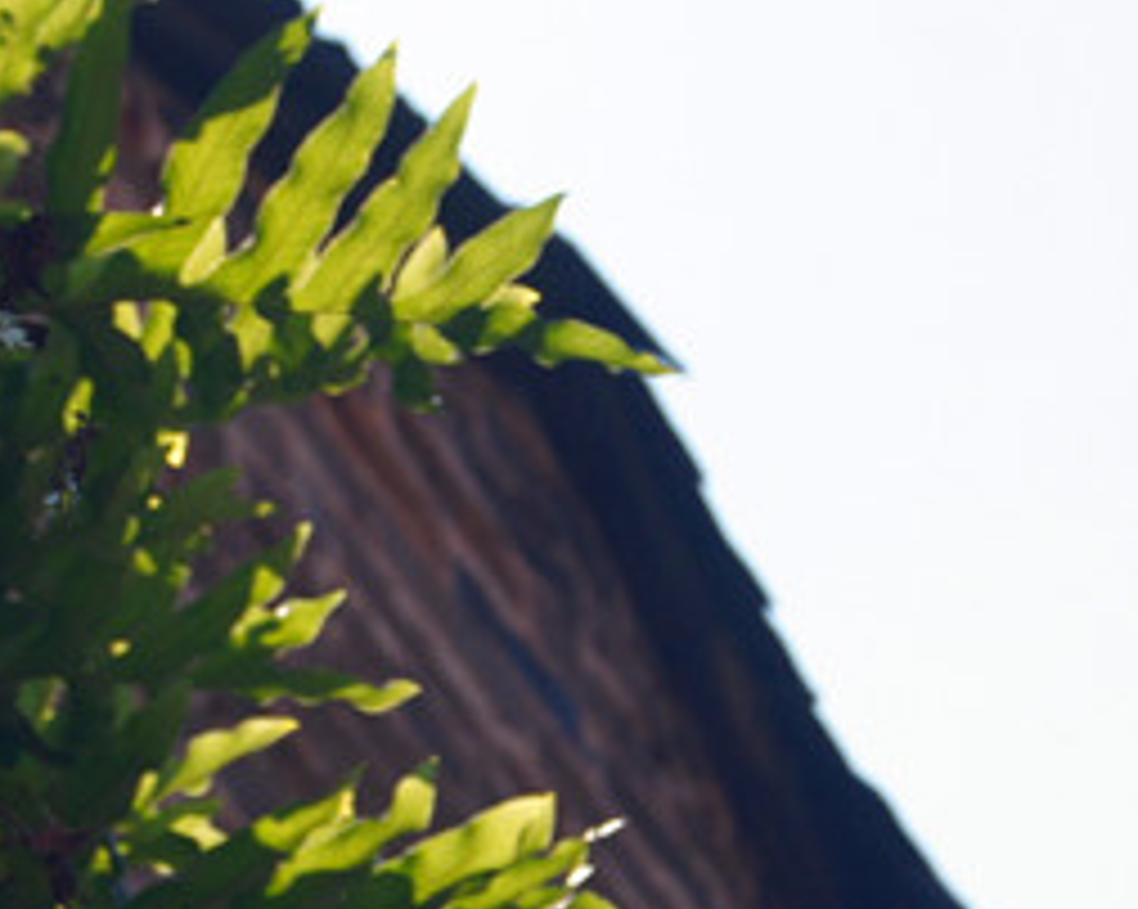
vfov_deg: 5.6
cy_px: 554
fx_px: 9278
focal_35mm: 276
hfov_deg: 7.0
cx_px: 526
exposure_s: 1/320
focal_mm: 55
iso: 100
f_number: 8
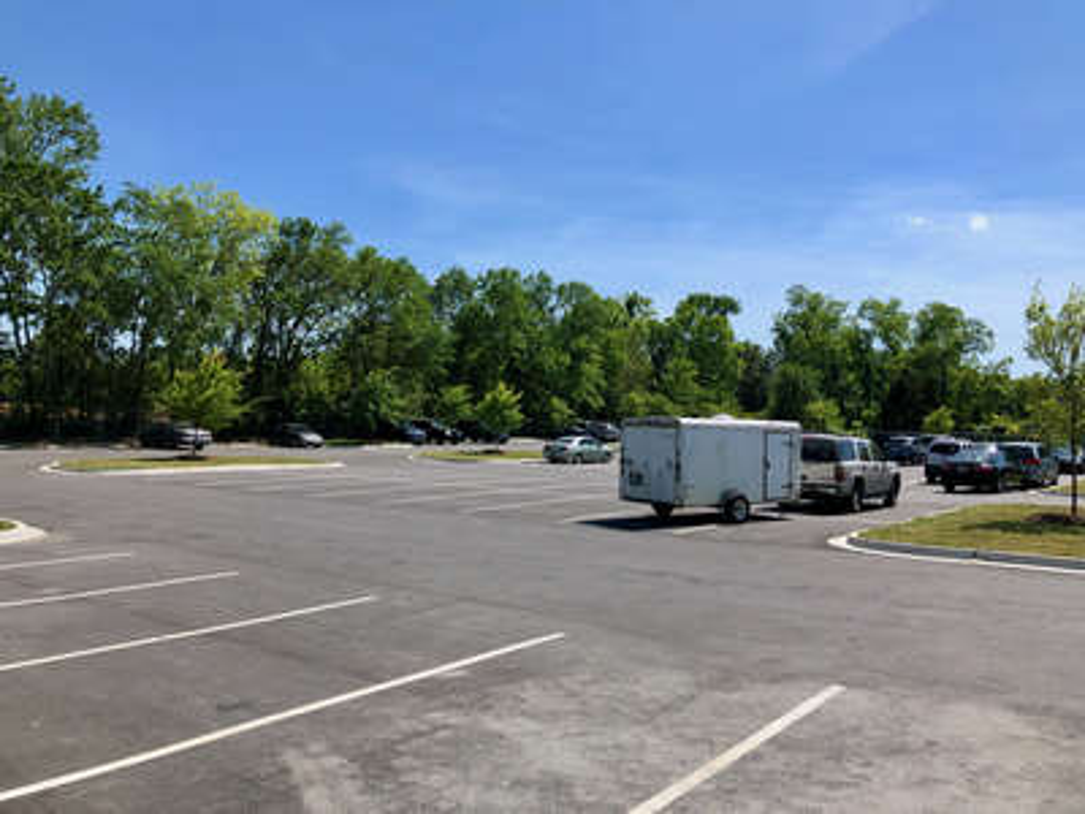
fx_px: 878
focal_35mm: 28
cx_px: 542
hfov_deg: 63.4
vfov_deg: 49.7
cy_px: 407
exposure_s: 1/2525
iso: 20
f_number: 1.8
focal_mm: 4
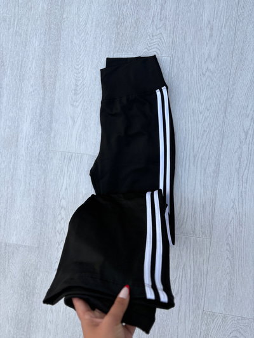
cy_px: 169
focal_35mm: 26
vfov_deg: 67.3
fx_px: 254
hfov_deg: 53.1
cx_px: 127
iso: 50
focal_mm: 5.96
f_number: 1.6
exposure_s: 1/724
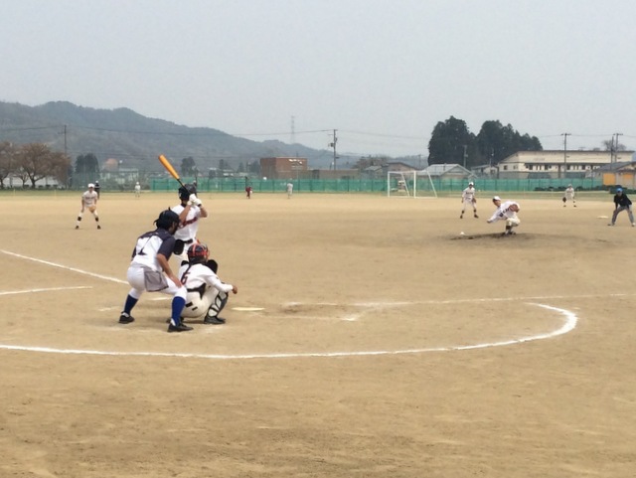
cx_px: 318
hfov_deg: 42.9
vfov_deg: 32.9
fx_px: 809
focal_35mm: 44
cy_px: 239
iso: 32
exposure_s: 1/2045
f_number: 2.4
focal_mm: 3.3
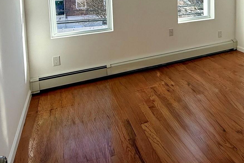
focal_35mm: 34
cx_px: 196
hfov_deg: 52.2
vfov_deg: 34.9
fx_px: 230
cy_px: -4
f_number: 2.2
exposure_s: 1/475
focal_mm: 2.22
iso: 64
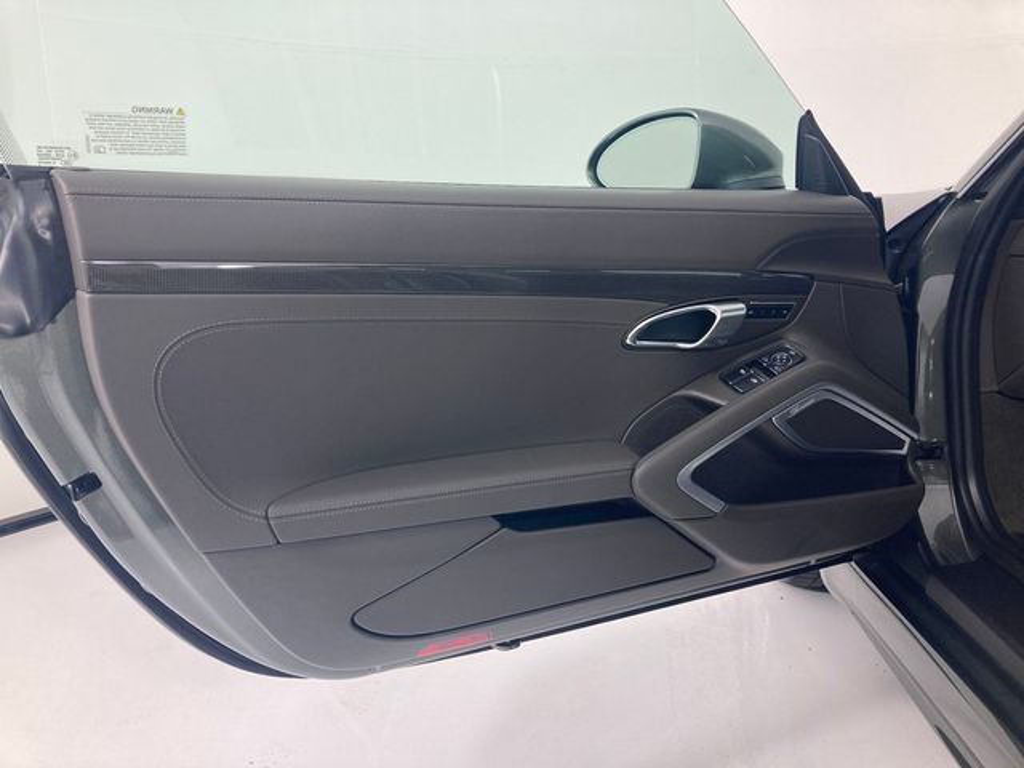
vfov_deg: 49.7
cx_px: 512
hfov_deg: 63.4
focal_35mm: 28
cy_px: 384
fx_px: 828
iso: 32
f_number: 1.8
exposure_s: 1/120
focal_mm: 3.99
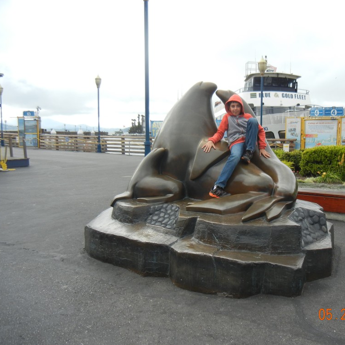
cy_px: 175
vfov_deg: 46.0
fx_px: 406
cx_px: 228
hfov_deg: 45.4
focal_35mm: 36
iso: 160
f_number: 3.5
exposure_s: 1/401
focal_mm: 5.4
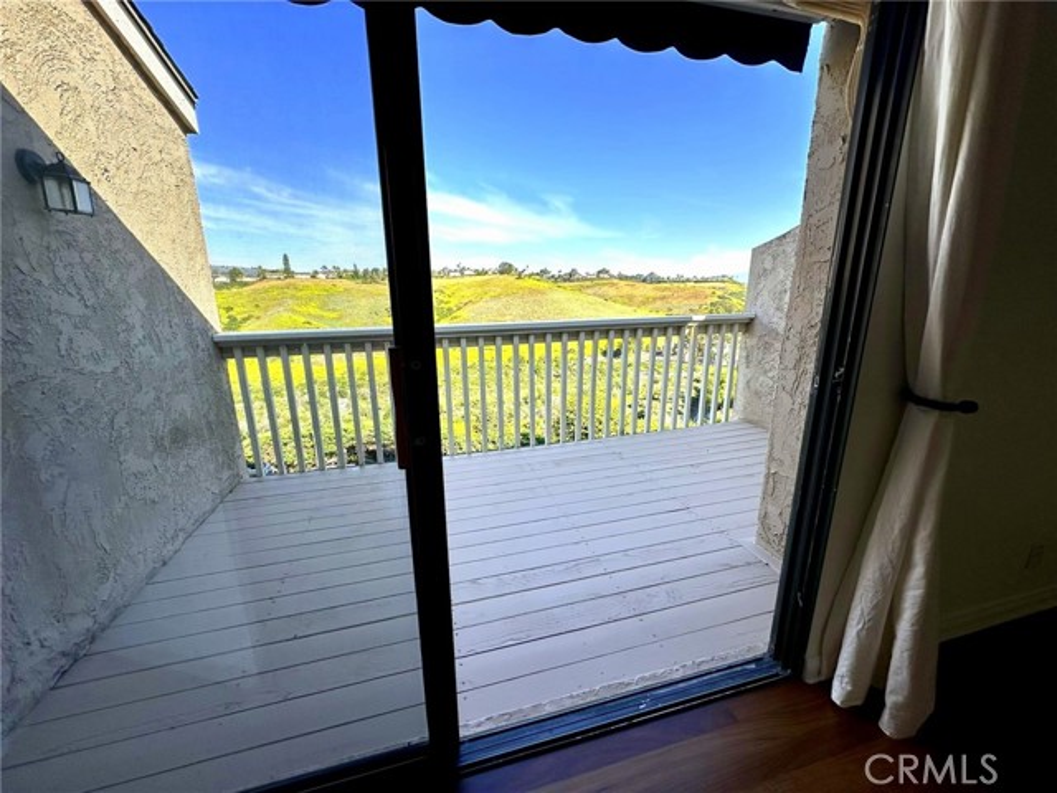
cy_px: 396
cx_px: 528
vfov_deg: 85.7
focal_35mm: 14
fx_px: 427
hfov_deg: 102.1
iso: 40
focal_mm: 2.22
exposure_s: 1/910
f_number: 2.2
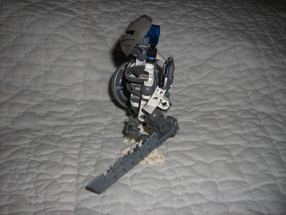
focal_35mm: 41
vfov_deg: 35.1
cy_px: 108
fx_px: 339
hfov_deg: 45.8
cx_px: 143
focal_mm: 6.8
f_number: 6.6
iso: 50
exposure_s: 1/60.1
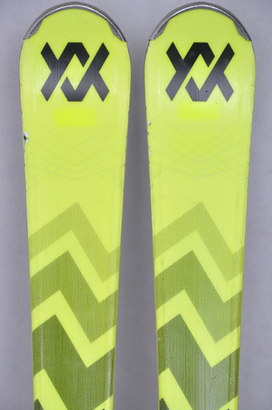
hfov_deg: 8.7
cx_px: 136
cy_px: 205
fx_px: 1789
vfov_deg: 13.1
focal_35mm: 158
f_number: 8
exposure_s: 1/125
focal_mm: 105
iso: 2500
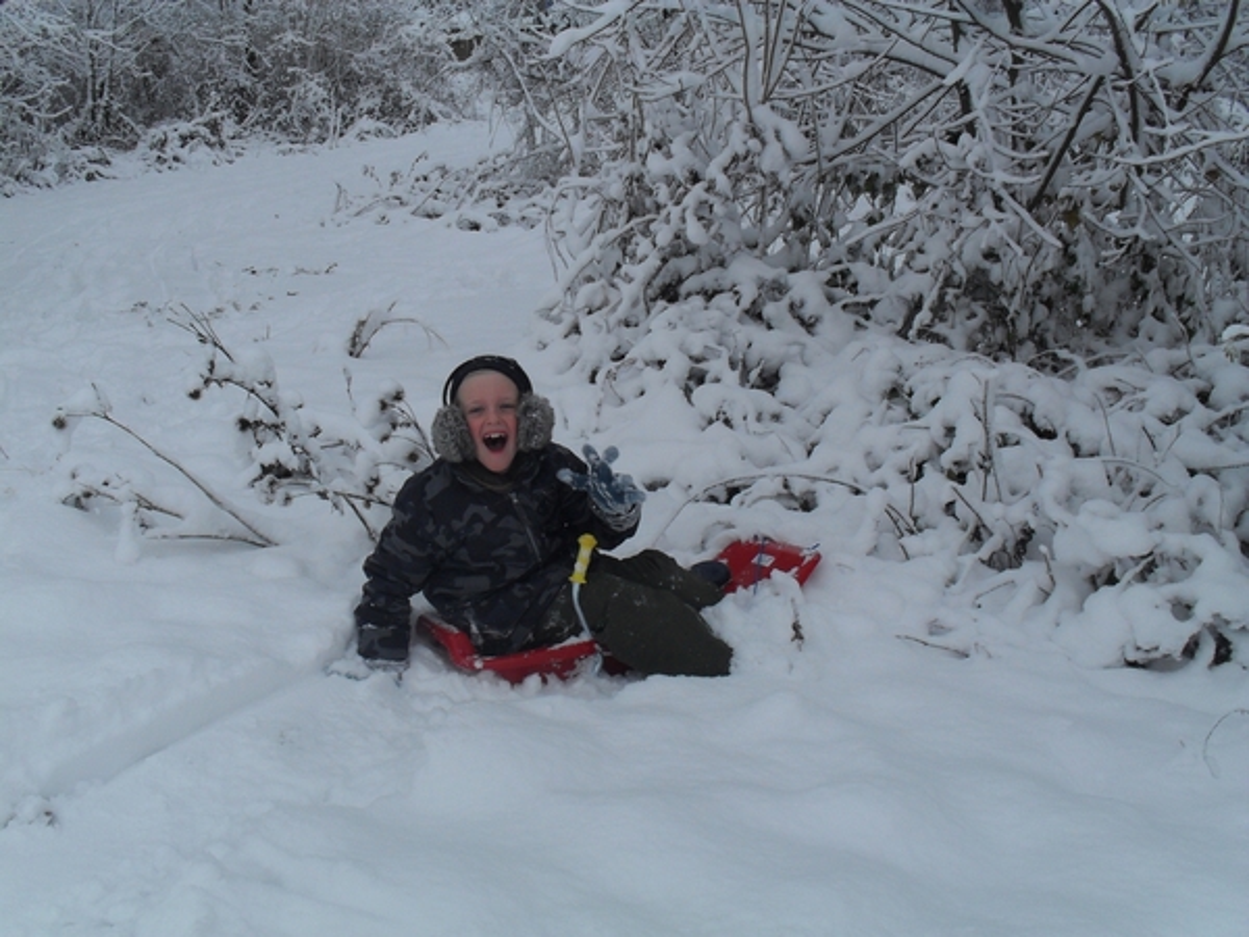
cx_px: 624
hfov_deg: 52.6
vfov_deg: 40.7
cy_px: 468
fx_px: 1263
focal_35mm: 35
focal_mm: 6.3
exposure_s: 1/125
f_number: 8.4
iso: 100
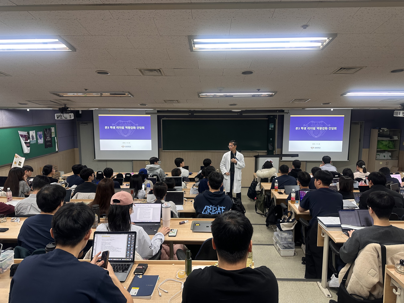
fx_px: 280
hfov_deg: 71.6
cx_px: 202
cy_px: 152
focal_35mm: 24
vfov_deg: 56.8
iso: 160
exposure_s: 1/60
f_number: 1.78
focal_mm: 6.86
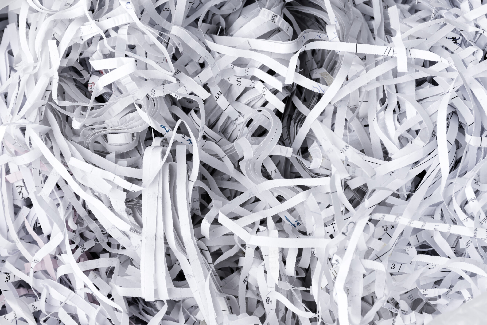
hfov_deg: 18.2
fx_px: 1522
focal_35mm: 112
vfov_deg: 12.2
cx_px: 244
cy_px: 162
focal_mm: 75
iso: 100
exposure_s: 1/125
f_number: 10
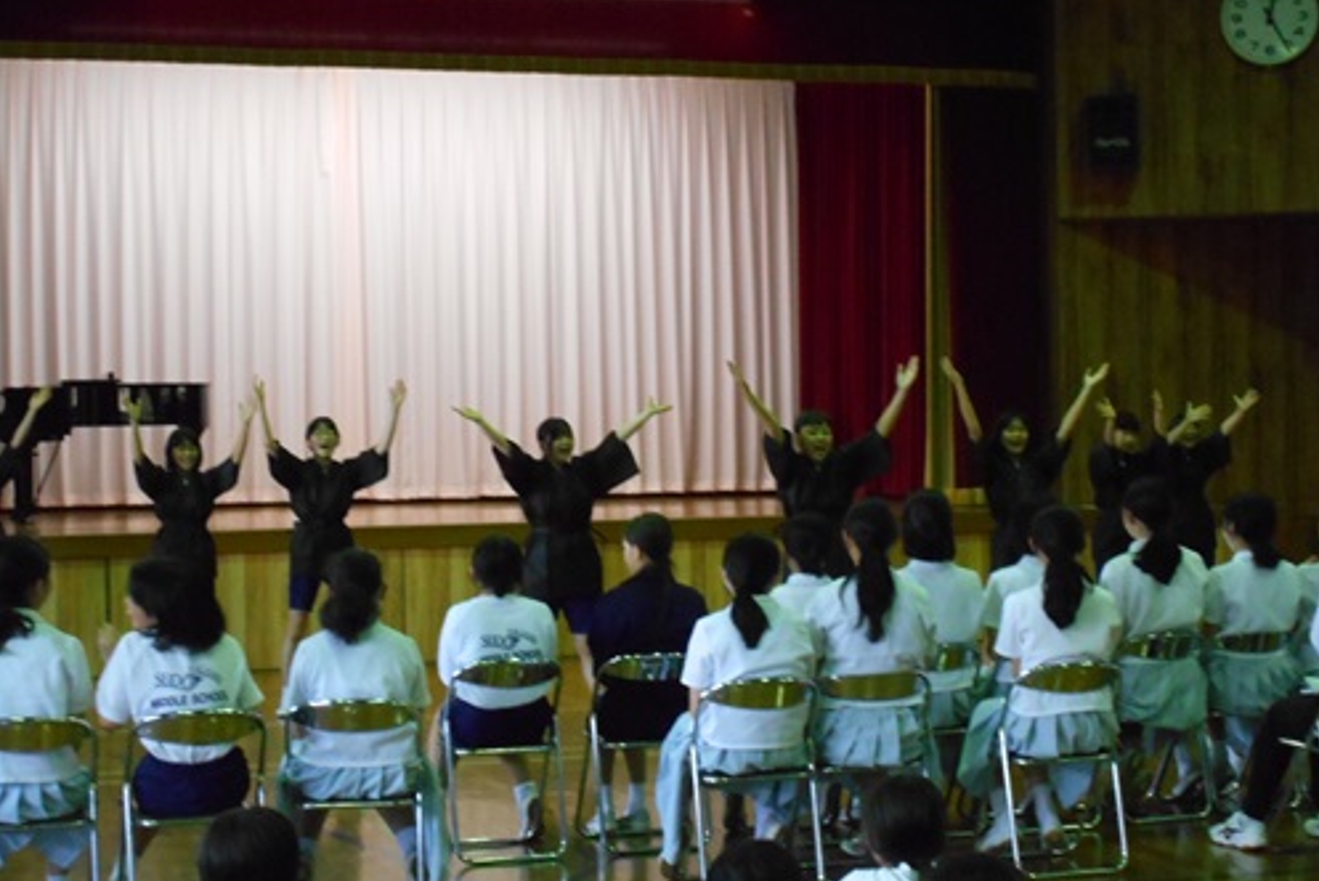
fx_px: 2529
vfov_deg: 19.8
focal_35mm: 69
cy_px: 426
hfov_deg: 29.2
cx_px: 661
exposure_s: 1/40
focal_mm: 11.6
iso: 800
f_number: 5.3
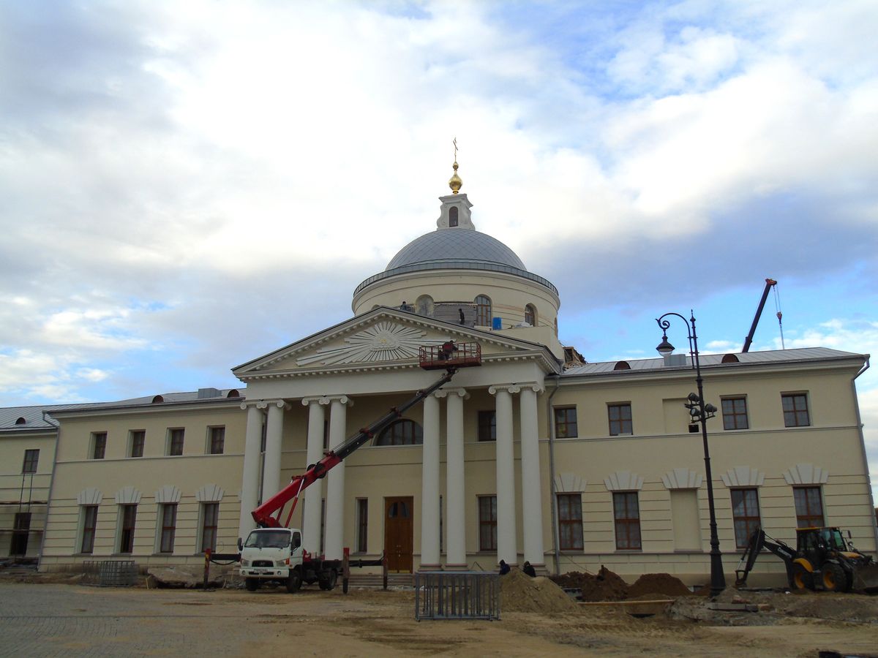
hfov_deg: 61.7
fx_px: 736
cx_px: 439
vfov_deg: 48.2
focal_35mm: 29
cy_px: 329
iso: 80
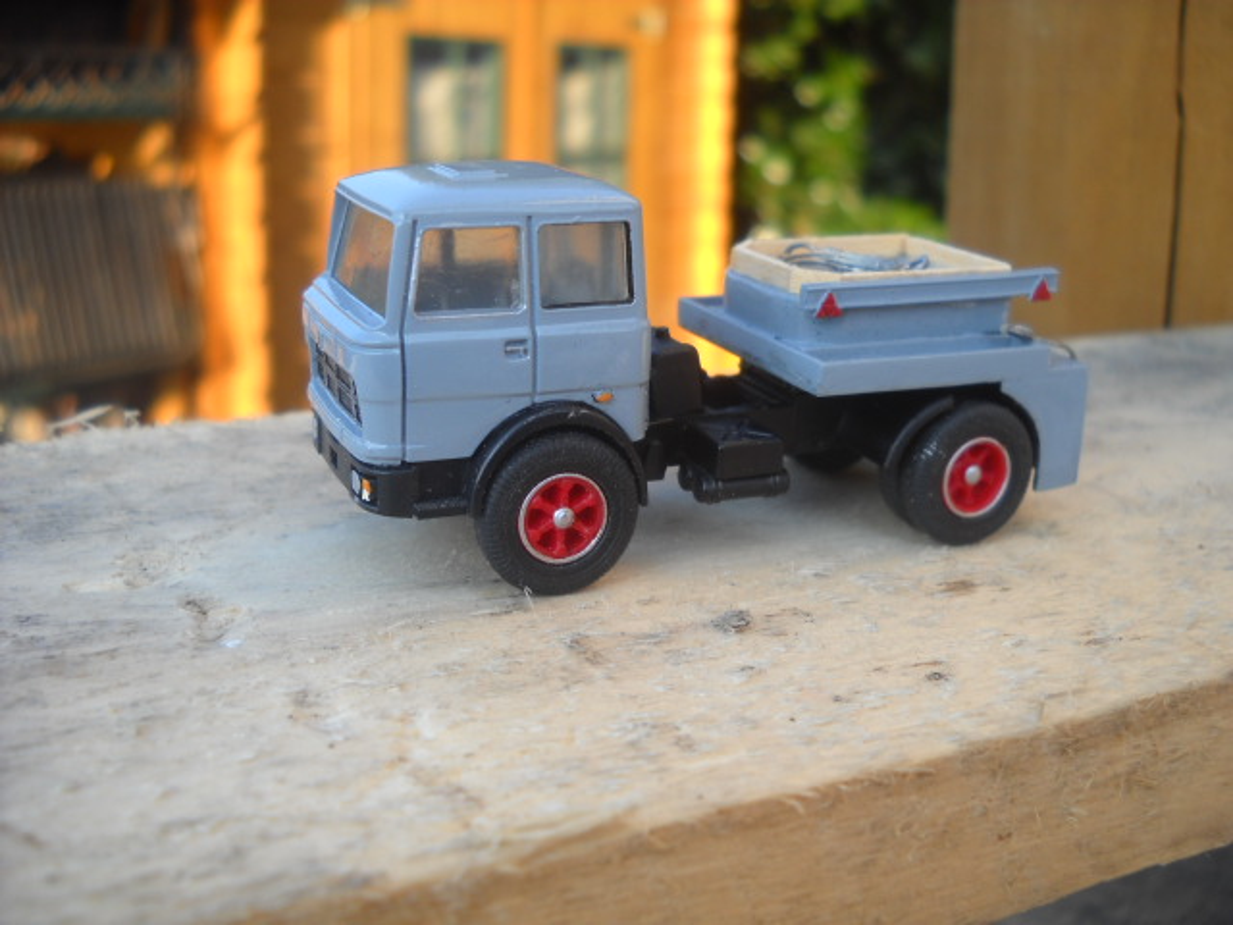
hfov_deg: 45.8
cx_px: 616
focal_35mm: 41
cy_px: 462
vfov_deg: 35.1
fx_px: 1460
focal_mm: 6.72
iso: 64
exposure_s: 1/184
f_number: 3.1
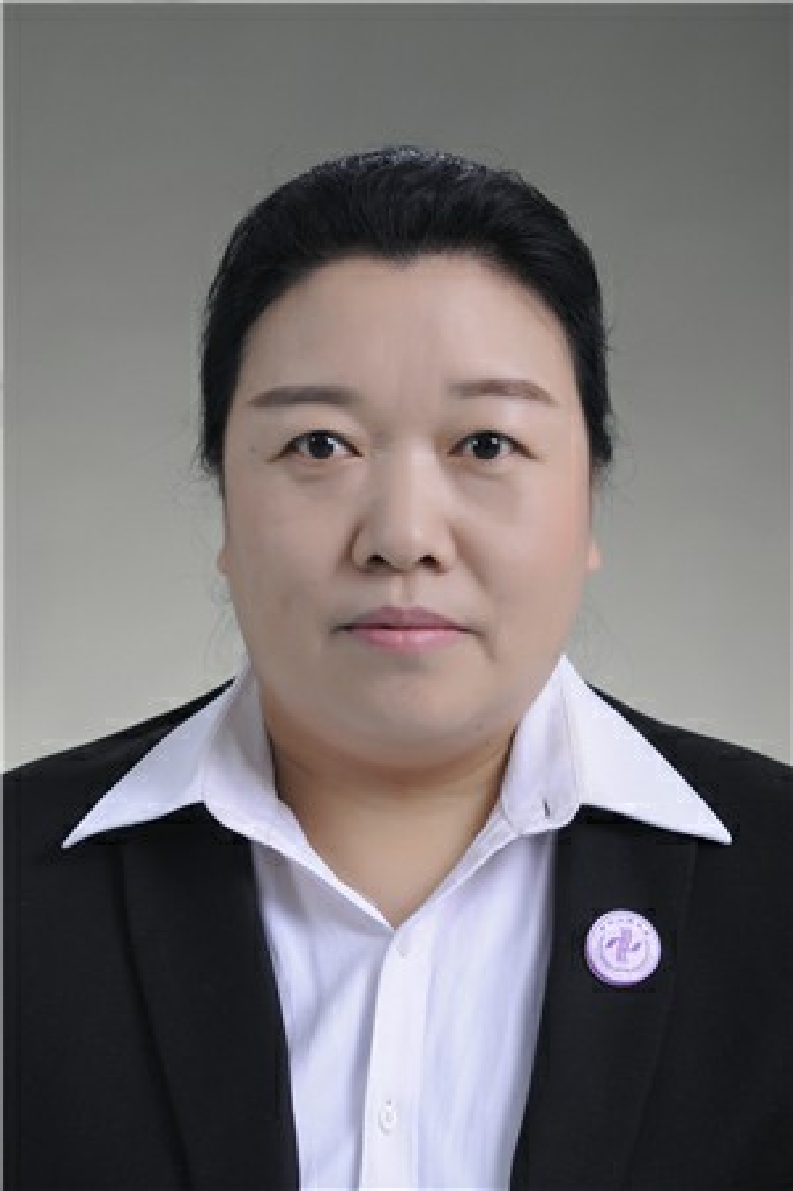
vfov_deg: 16.1
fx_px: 4219
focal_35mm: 128
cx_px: 396
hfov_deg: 10.7
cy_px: 596
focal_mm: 85
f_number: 5.6
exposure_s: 1/125
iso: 160
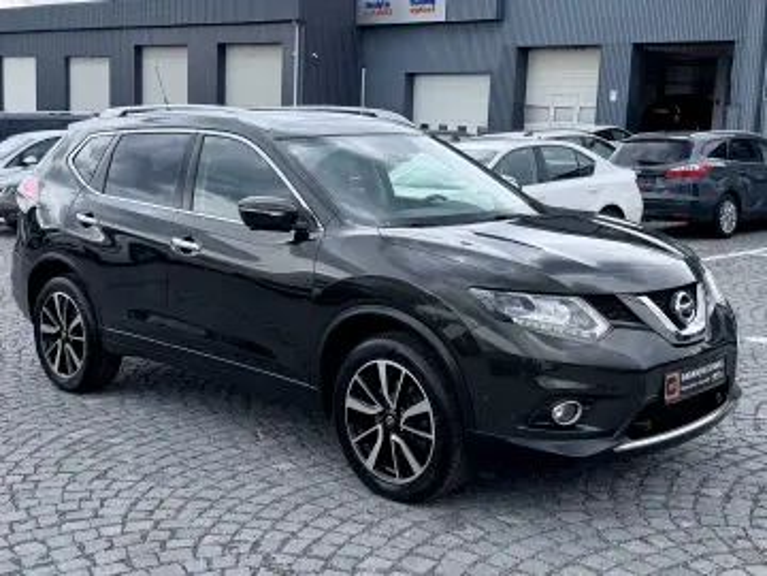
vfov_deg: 56.8
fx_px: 532
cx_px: 384
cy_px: 288
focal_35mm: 24
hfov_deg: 71.6
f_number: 1.78
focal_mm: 6.76
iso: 100
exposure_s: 1/2801
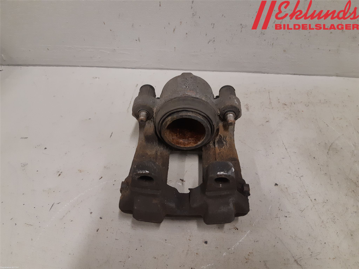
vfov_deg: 53.1
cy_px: 134
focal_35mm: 26
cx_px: 180
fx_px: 270
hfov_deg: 67.3
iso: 160
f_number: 1.7
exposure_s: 1/50
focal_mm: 3.93
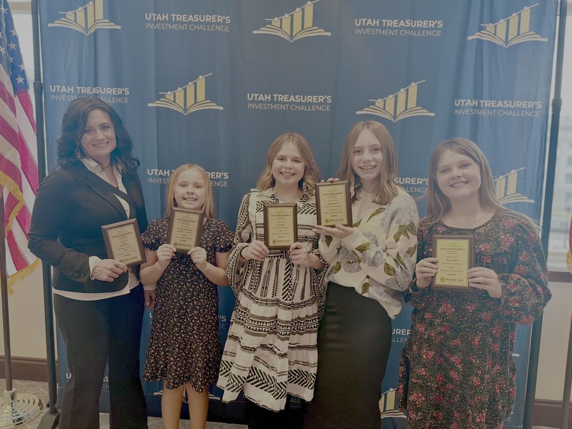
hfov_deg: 71.6
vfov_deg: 56.8
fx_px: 397
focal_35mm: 24
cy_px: 214
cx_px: 286
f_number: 1.78
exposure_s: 1/262
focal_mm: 6.76
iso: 320
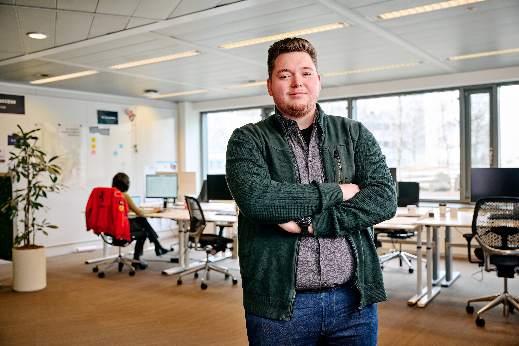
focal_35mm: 35
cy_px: 173
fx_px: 505
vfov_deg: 37.9
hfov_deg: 54.4
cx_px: 260
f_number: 3.5
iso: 500
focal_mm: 35
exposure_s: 1/100
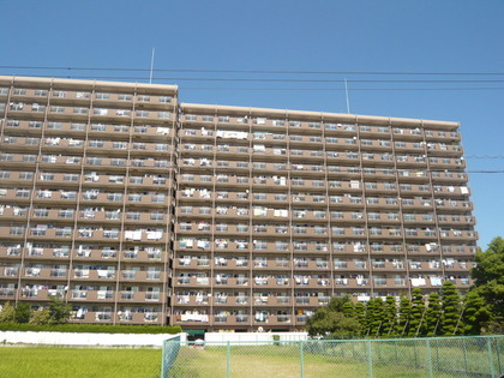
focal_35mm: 28
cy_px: 189
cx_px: 252
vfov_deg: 49.7
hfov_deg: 63.4
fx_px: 408
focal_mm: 4.6
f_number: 8
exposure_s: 1/160
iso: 100
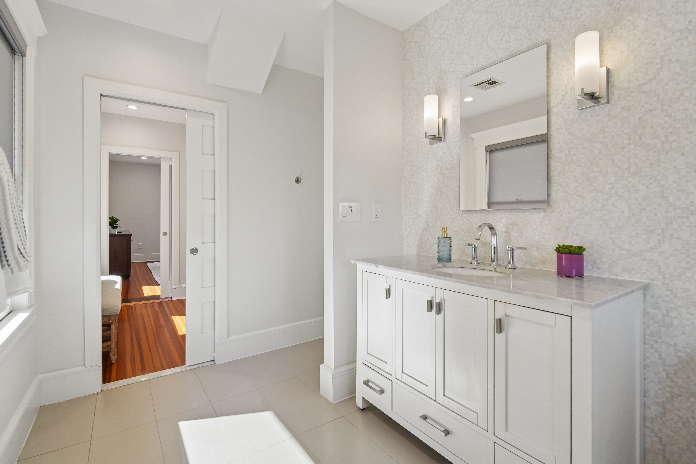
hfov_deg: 96.7
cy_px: 232
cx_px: 348
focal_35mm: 16
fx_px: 309
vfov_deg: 73.7
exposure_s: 1/60
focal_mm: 16
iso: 400
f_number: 8
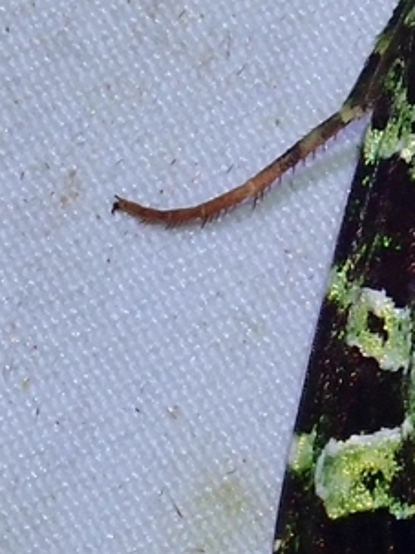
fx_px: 4575
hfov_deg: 5.2
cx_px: 541
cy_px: 287
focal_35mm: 286
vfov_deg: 6.9
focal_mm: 18
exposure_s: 1/400
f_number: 6.3
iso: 200
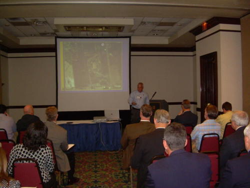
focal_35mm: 38
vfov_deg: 37.7
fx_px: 274
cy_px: 94
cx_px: 125
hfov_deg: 49.0
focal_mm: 6.3
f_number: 2.8
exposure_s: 1/60
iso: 200
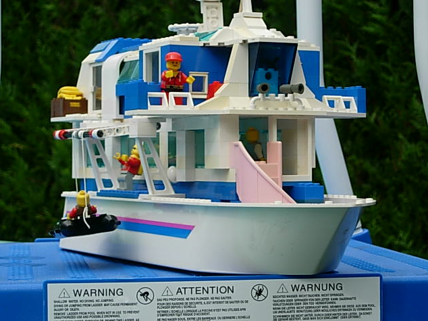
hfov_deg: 18.9
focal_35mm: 104
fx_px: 1285
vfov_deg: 14.2
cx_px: 213
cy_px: 160
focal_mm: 21.3
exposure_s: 1/395
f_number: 4.6
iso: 79
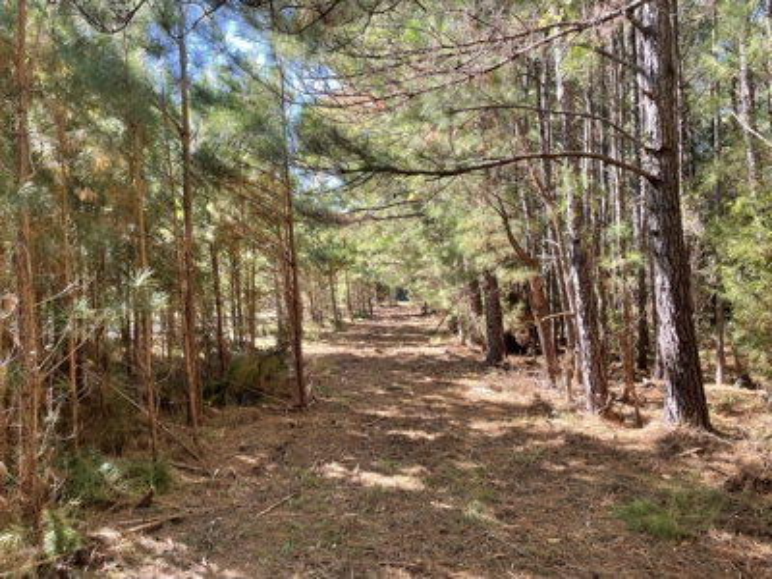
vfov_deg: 53.1
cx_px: 386
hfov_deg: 67.3
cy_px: 290
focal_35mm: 26
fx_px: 580
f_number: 1.6
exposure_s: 1/175
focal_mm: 4.2
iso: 32
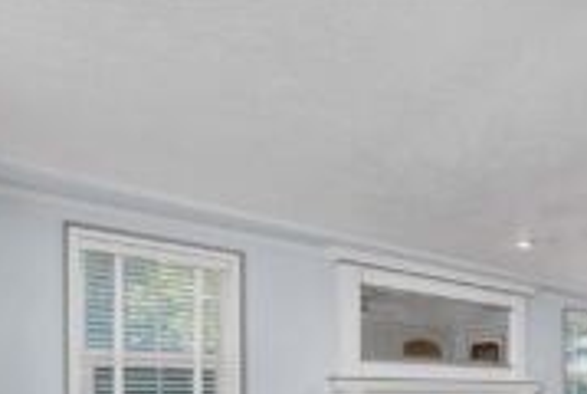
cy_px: 422
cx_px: 561
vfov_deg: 38.3
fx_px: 474
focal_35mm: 29
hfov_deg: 53.0
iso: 1000
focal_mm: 13
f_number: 8
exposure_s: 1/5
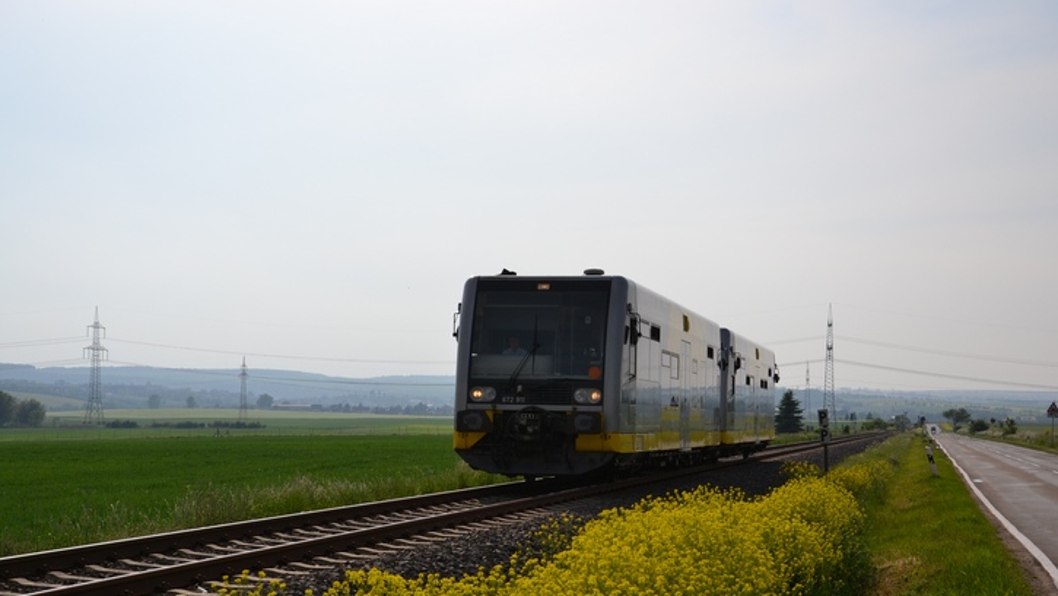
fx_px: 1824
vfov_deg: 18.5
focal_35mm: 65
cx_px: 520
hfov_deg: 32.4
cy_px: 356
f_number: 6.3
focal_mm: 40
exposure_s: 1/1600
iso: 200
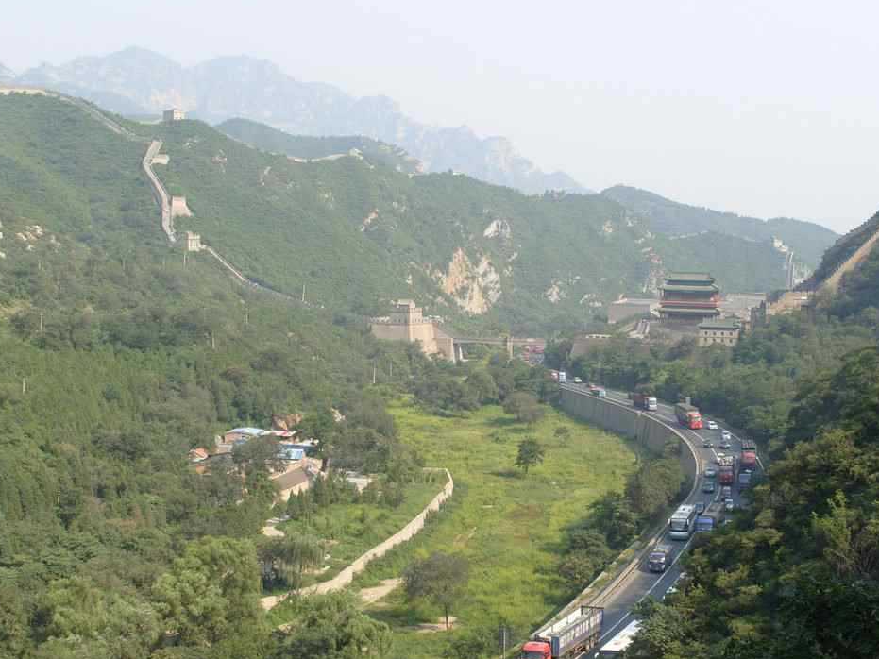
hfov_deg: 34.9
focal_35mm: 55
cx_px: 468
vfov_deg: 26.5
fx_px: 1396
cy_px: 353
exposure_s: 1/250
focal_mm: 11.1
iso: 80
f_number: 5.2
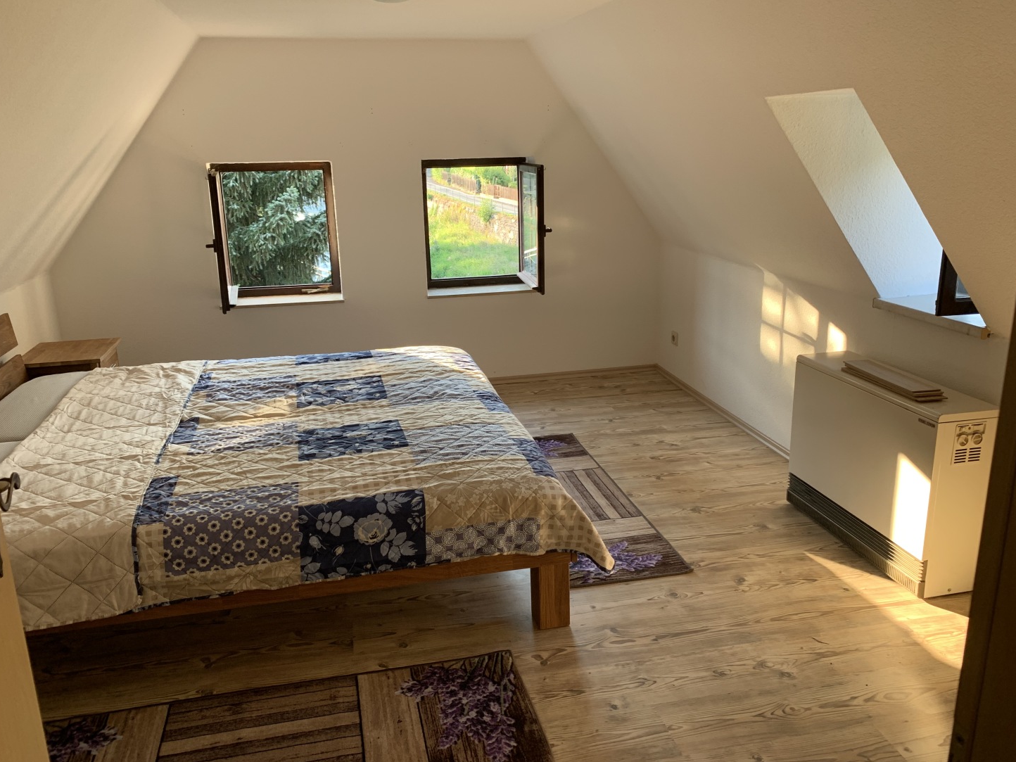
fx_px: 792
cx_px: 495
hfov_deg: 65.3
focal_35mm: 27
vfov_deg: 51.4
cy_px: 373
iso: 64
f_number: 1.8
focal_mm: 4.25
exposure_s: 1/121
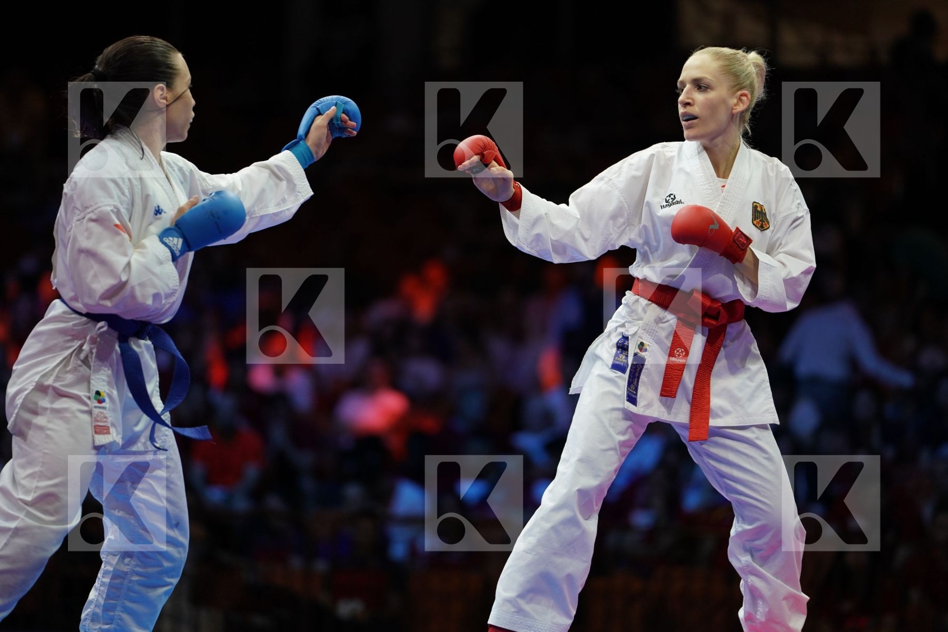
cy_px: 316
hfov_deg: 10.4
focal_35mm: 198
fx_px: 5214
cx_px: 474
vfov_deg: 6.9
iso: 1250
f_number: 2.8
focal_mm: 198
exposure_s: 1/1000
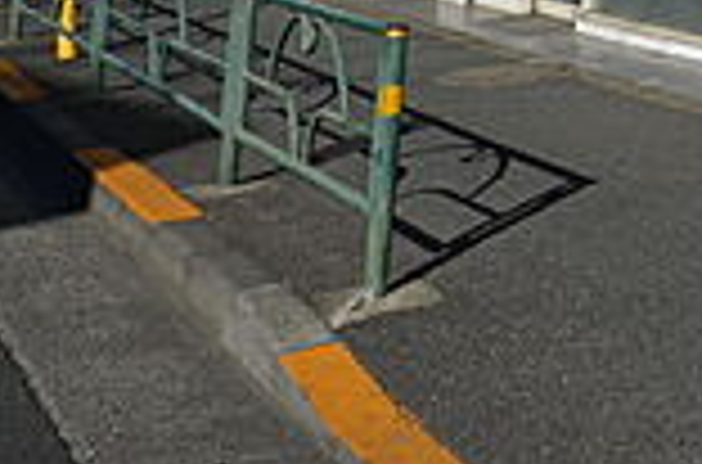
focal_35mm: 86
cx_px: 1359
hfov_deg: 17.7
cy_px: -376
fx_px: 1672
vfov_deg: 14.0
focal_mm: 14
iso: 100
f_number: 9
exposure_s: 1/320
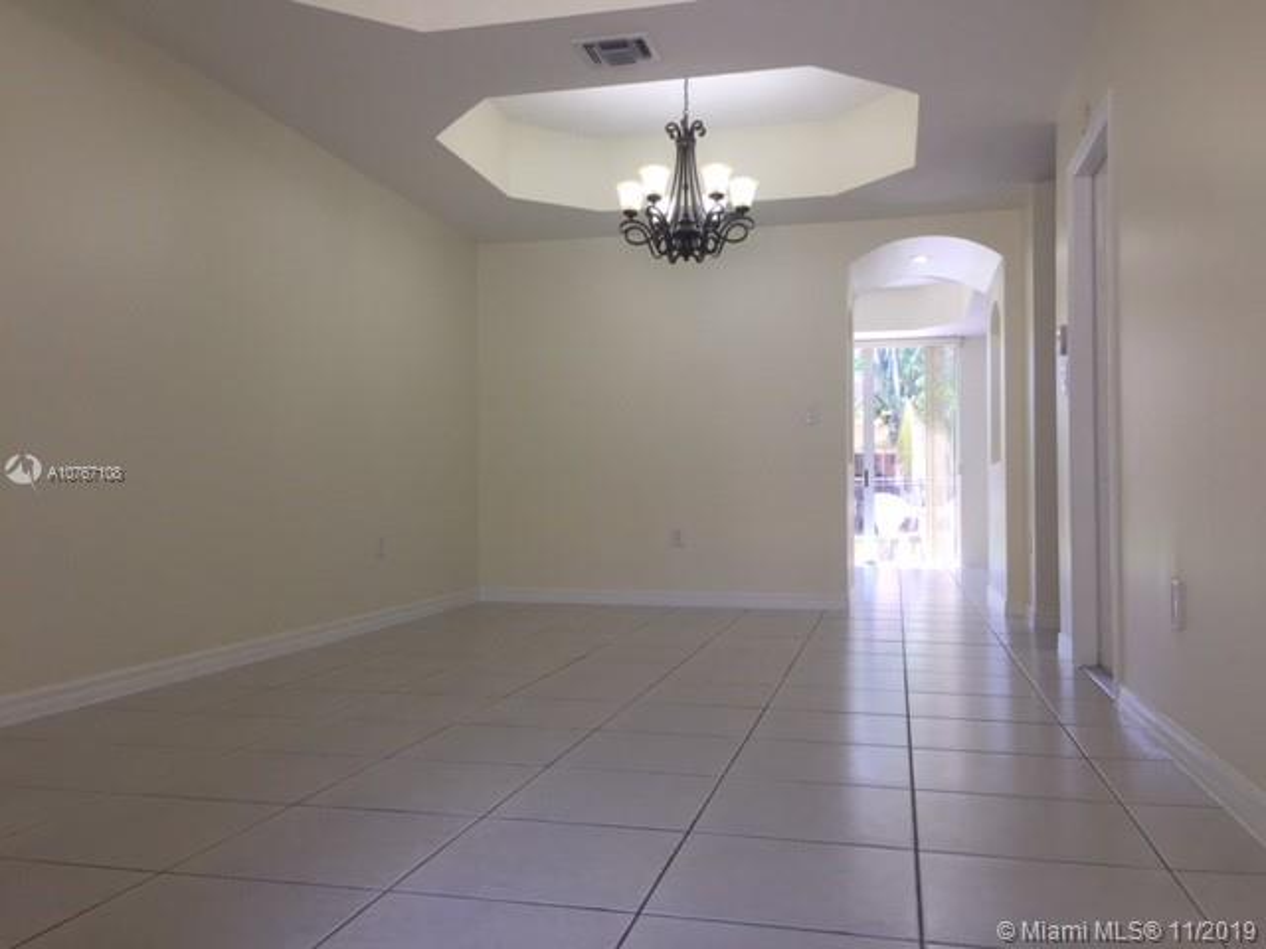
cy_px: 474
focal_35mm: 29
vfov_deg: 48.2
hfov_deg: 61.7
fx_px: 1061
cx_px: 633
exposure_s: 1/120
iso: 50
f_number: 2.2
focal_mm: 4.15
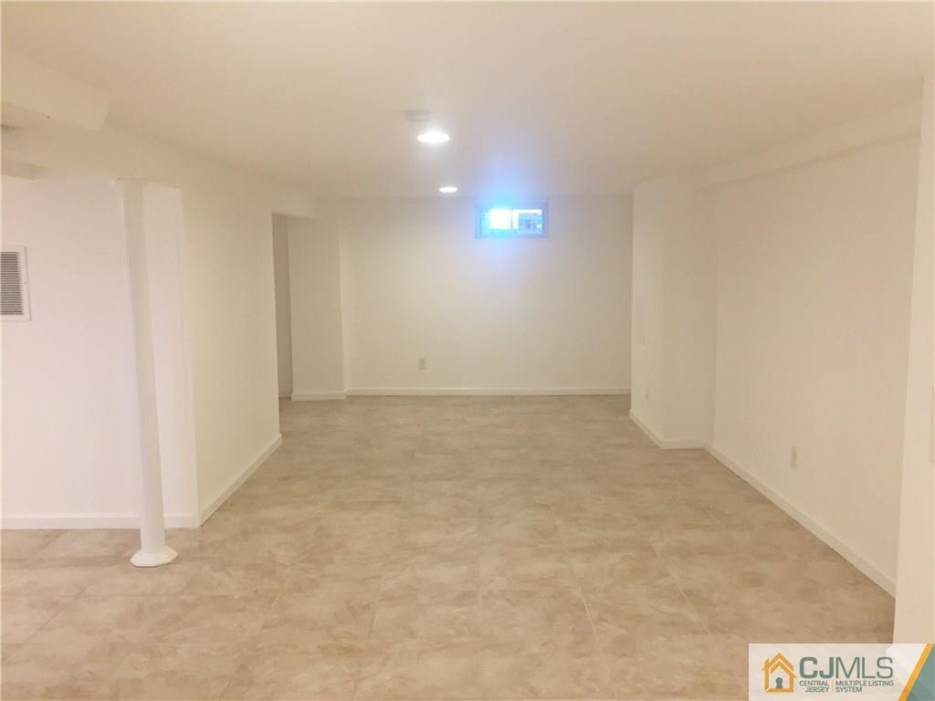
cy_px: 350
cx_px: 468
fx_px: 783
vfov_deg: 48.2
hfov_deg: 61.7
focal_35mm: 29
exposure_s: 1/30
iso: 80
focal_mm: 4.15
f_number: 2.2
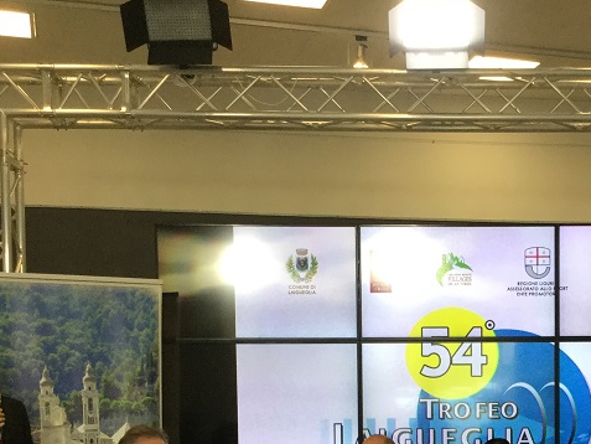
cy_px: 492
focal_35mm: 70
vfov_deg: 20.1
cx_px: 465
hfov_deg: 27.3
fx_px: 1195
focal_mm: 3.3
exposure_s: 1/33
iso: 40
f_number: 2.4
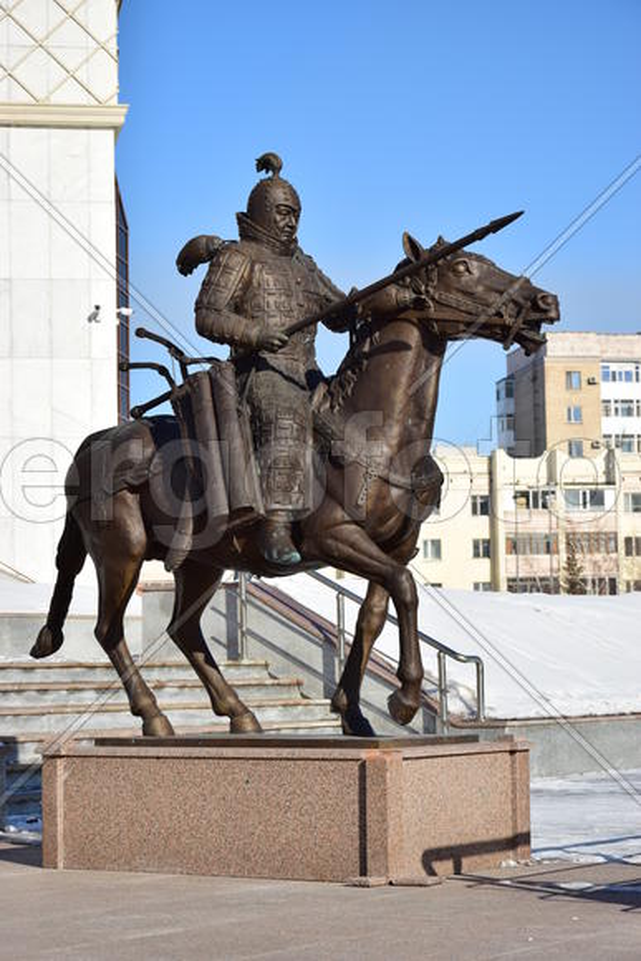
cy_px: 480
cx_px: 320
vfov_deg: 23.4
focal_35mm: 87
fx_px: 2322
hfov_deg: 15.7
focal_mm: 58
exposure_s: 1/640
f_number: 6.3
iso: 100
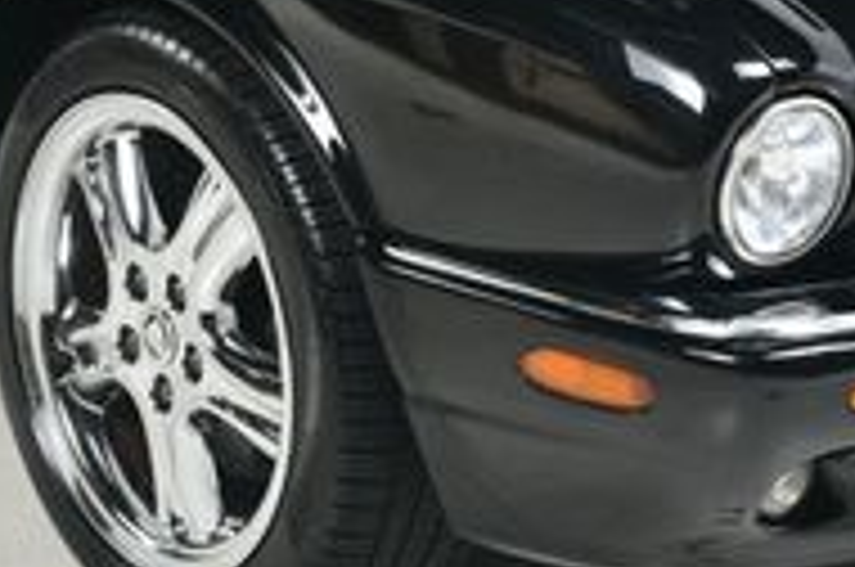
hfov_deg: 15.2
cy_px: 99
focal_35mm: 135
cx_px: 446
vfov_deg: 10.1
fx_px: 3201
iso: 100
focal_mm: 27
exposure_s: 1/160
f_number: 9
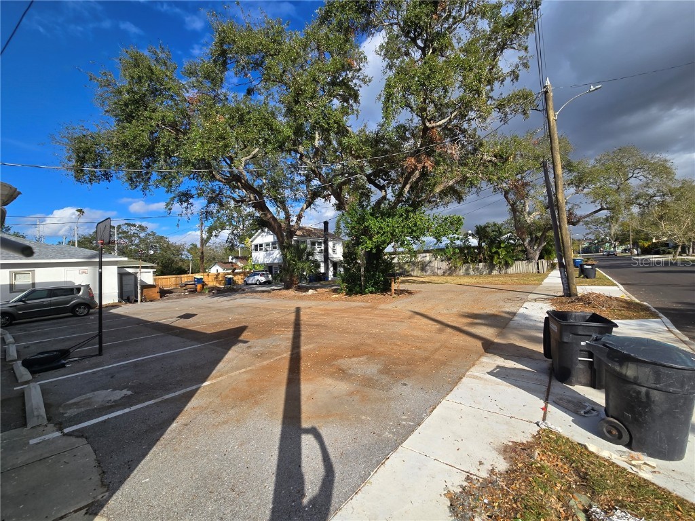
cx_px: 348
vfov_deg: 89.9
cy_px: 260
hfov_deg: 106.2
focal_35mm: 13
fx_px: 261
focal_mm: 2.2
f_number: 2.2
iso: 50
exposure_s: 1/2327
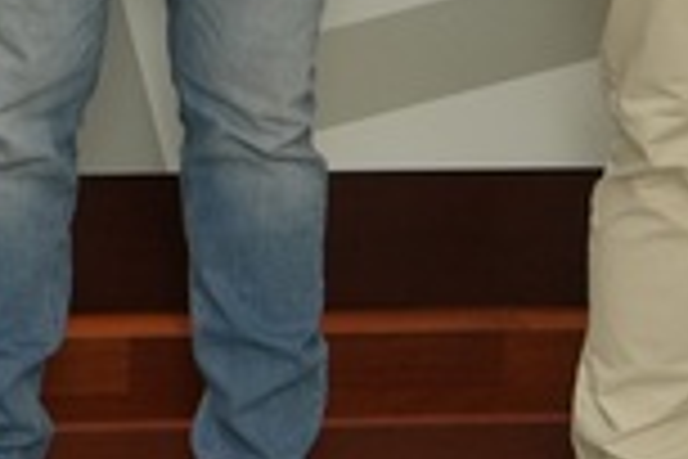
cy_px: -313
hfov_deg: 12.0
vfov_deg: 8.2
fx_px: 3096
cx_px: -427
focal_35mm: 162
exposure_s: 1/160
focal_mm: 31
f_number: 4
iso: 2000
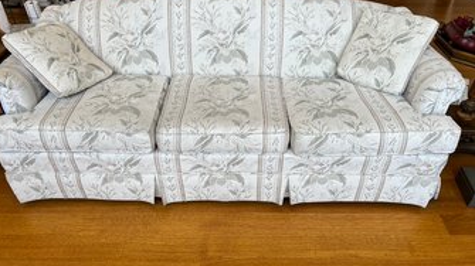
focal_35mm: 29
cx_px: 233
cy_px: 144
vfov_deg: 40.1
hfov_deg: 66.1
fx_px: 365
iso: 40
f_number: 1.5
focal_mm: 5.7
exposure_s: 1/121
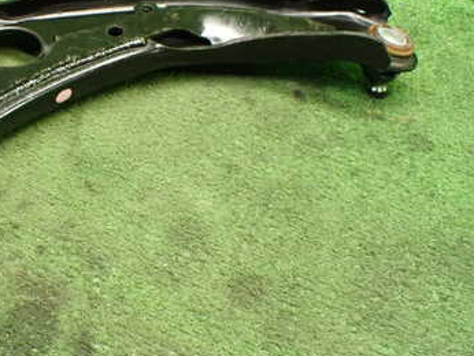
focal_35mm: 52
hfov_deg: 35.3
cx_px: 75
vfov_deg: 28.0
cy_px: 136
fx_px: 713
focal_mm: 5.4
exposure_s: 1/60
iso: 800
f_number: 2.3
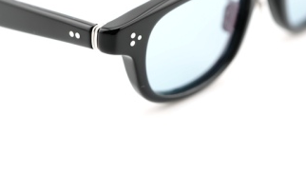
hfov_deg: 20.5
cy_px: -7
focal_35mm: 104
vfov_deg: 11.5
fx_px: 844
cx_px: 118
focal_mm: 50
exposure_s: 1/100
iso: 100
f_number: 4
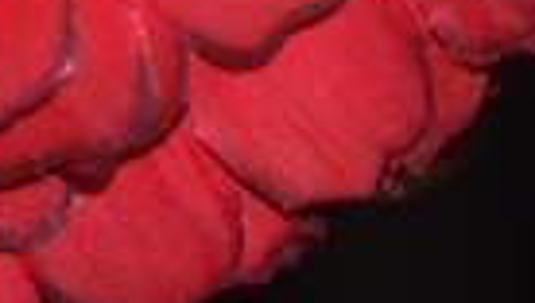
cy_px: -282
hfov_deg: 1.6
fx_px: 19344
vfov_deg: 0.9
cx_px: -74
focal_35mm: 1362
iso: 200
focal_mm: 200
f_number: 5.6
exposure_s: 1/30
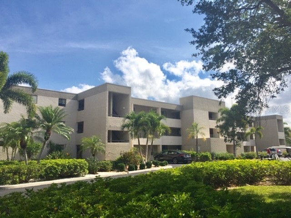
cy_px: 109
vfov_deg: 48.2
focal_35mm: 29
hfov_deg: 61.7
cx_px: 146
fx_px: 244
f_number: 2.2
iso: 32
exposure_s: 1/2825
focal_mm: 4.15
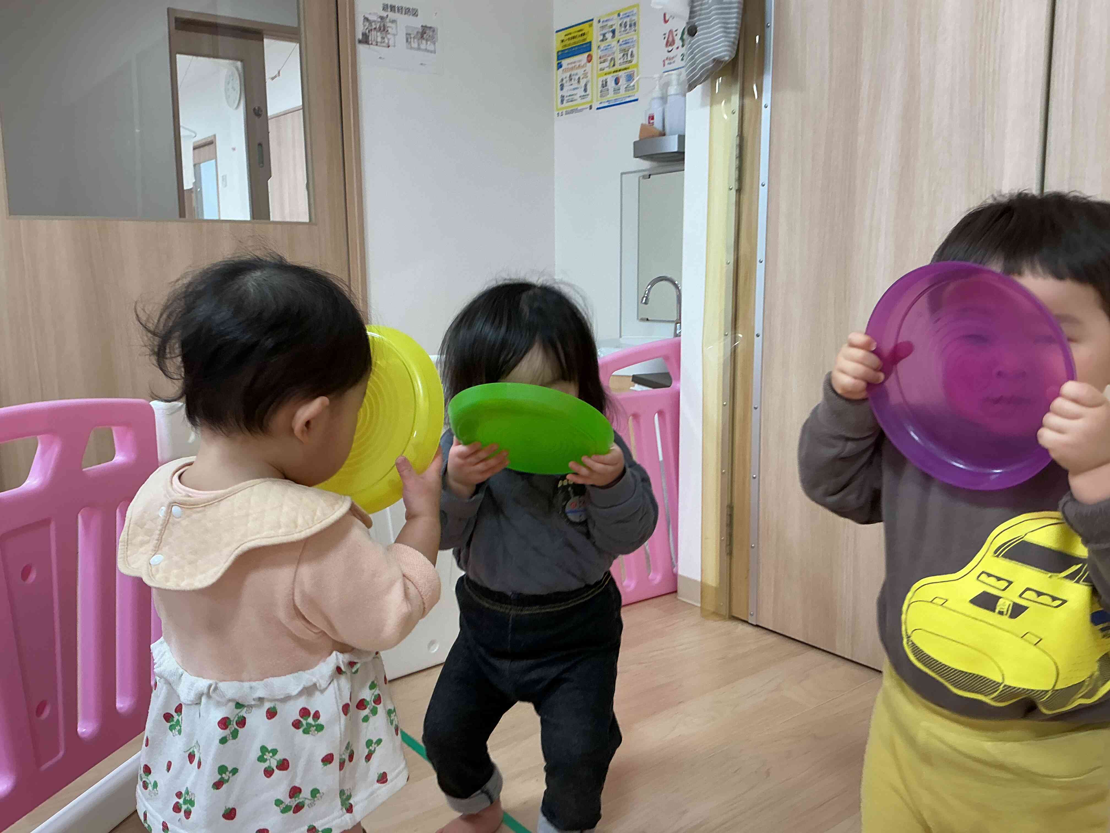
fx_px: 930
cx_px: 555
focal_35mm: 29
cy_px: 416
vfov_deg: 48.2
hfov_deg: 61.7
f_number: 1.8
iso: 40
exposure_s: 1/60
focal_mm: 3
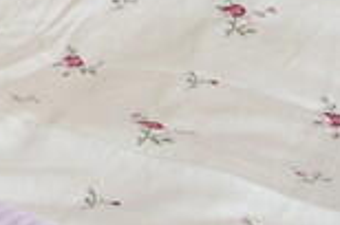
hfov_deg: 18.5
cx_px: -141
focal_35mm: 100
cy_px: -217
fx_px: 942
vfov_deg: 12.2
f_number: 4.5
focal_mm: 10
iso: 500
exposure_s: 1/60
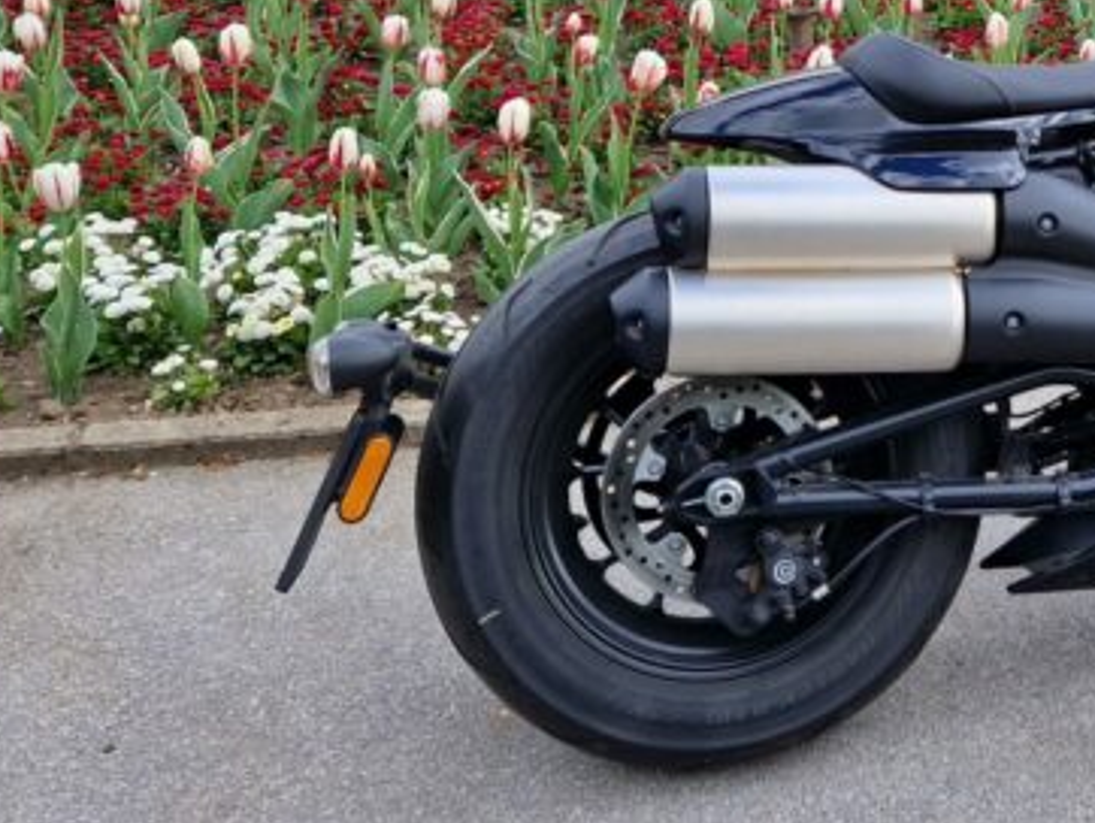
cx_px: 1116
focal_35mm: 65
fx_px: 2057
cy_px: 61
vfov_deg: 22.0
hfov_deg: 27.9
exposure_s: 1/365
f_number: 1.8
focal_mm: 5.4
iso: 50
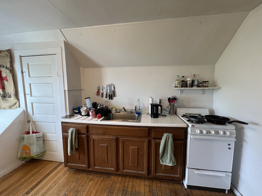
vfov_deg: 89.9
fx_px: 98
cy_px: 98
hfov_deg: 106.2
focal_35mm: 13
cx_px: 131
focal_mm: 1.57
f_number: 1.8
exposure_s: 1/60
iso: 320
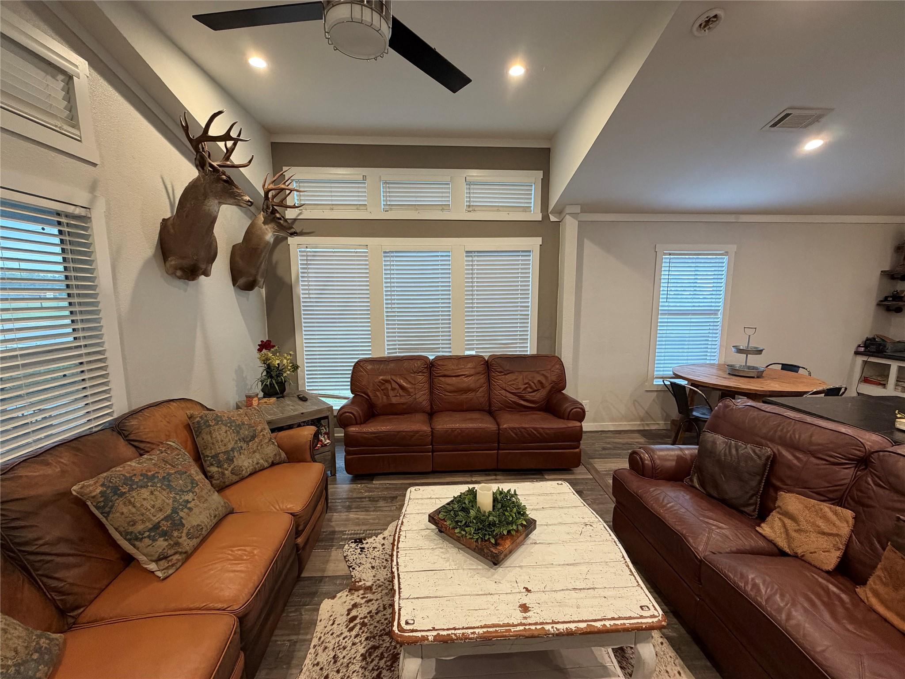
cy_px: 340
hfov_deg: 102.1
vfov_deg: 85.7
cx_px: 452
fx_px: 366
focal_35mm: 14
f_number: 2.2
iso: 320
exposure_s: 1/60
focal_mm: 2.22
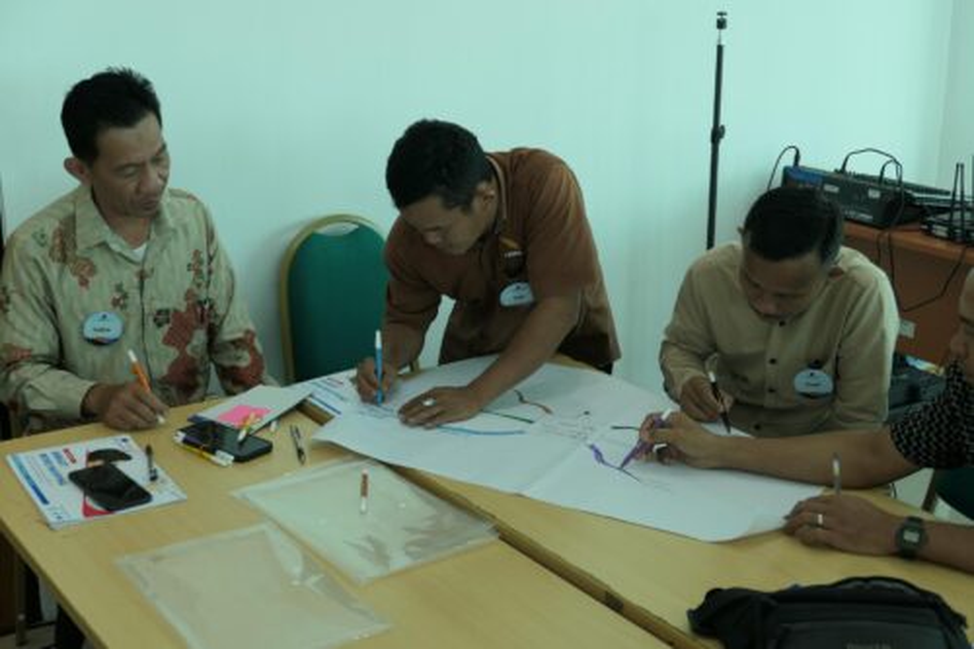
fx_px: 1325
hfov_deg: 40.4
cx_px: 487
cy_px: 324
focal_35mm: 49
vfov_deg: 27.5
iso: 125
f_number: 2.8
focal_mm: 17.7
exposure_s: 1/125
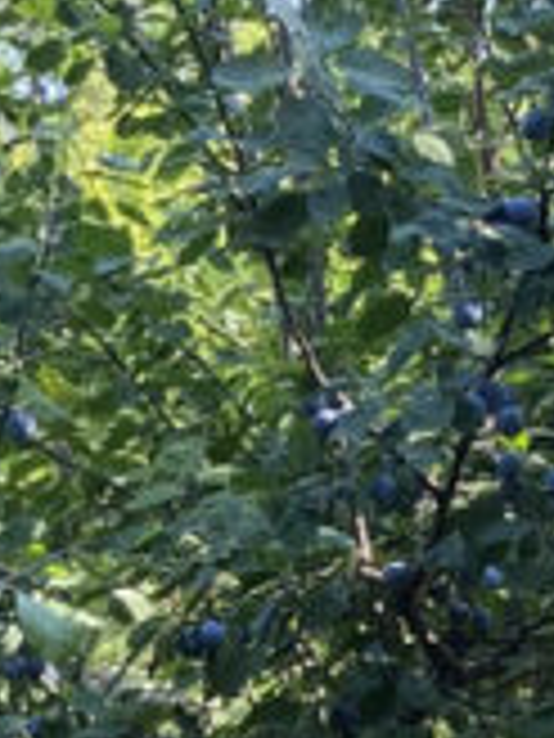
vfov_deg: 12.0
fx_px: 3457
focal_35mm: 162
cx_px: 1117
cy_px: 824
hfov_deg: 8.7
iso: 32
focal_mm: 4.25
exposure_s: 1/188
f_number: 1.8
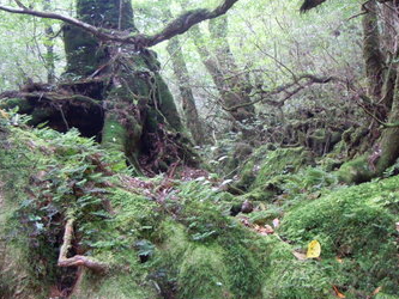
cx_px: 237
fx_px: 519
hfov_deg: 41.9
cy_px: 147
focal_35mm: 45
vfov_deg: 32.2
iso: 400
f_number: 3.5
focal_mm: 5.4
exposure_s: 1/10
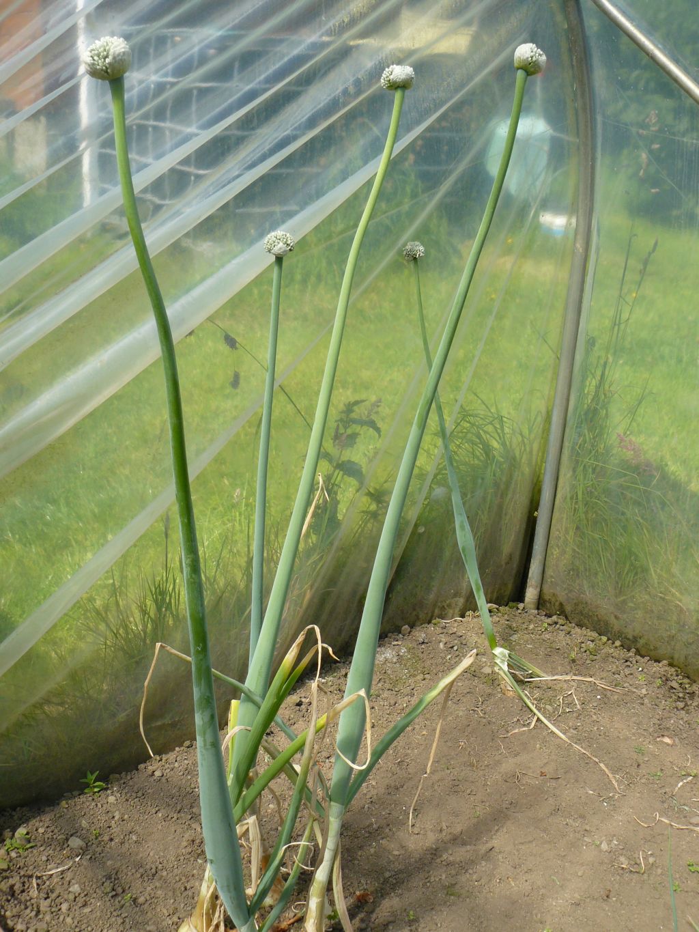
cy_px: 466
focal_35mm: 36
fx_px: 969
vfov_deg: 51.4
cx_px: 350
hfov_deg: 39.7
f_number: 5.6
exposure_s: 1/320
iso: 100
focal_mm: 6
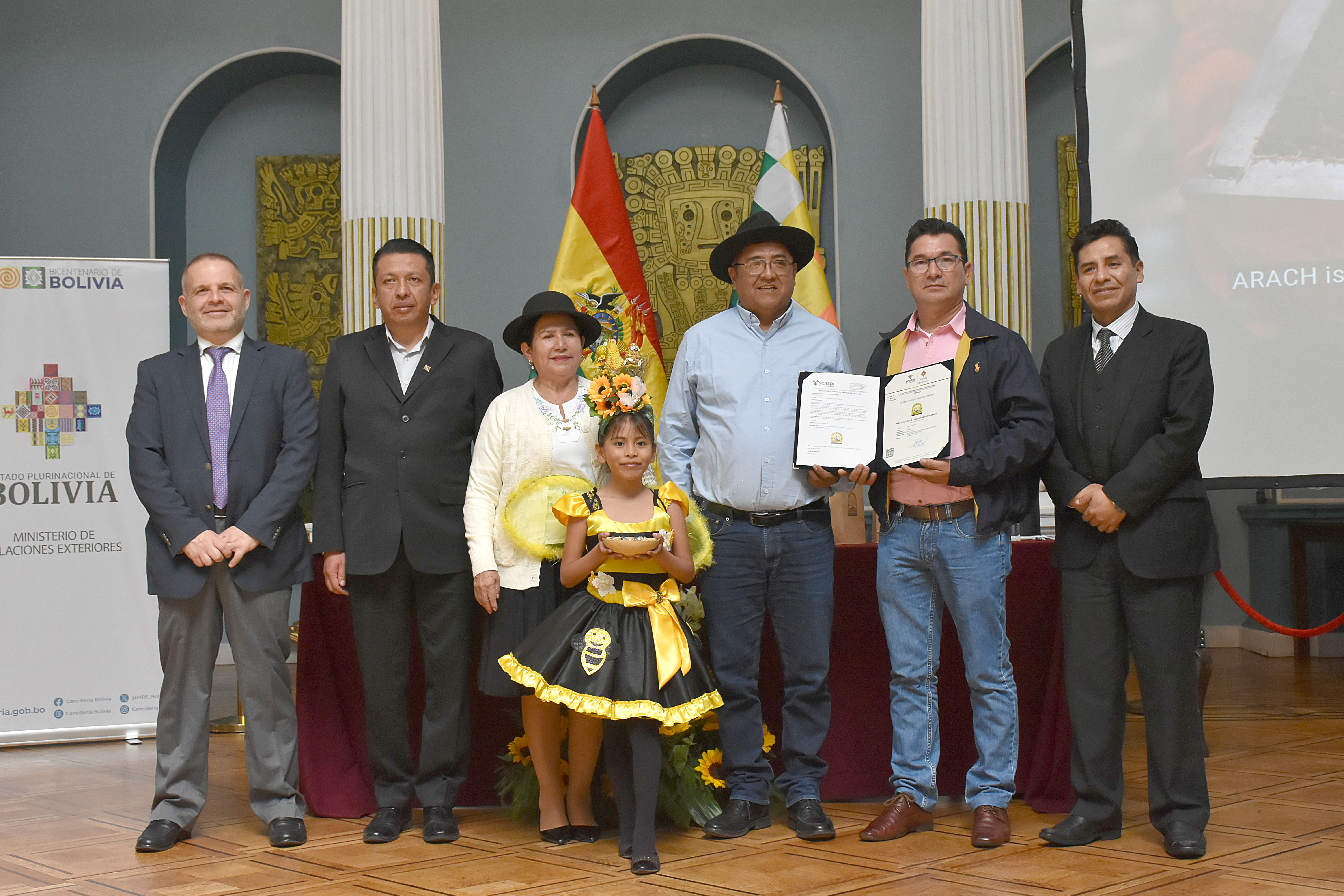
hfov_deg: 43.6
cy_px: 448
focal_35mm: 45
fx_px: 1680
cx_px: 672
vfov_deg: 29.9
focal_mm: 30
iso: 1600
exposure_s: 1/160
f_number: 6.3
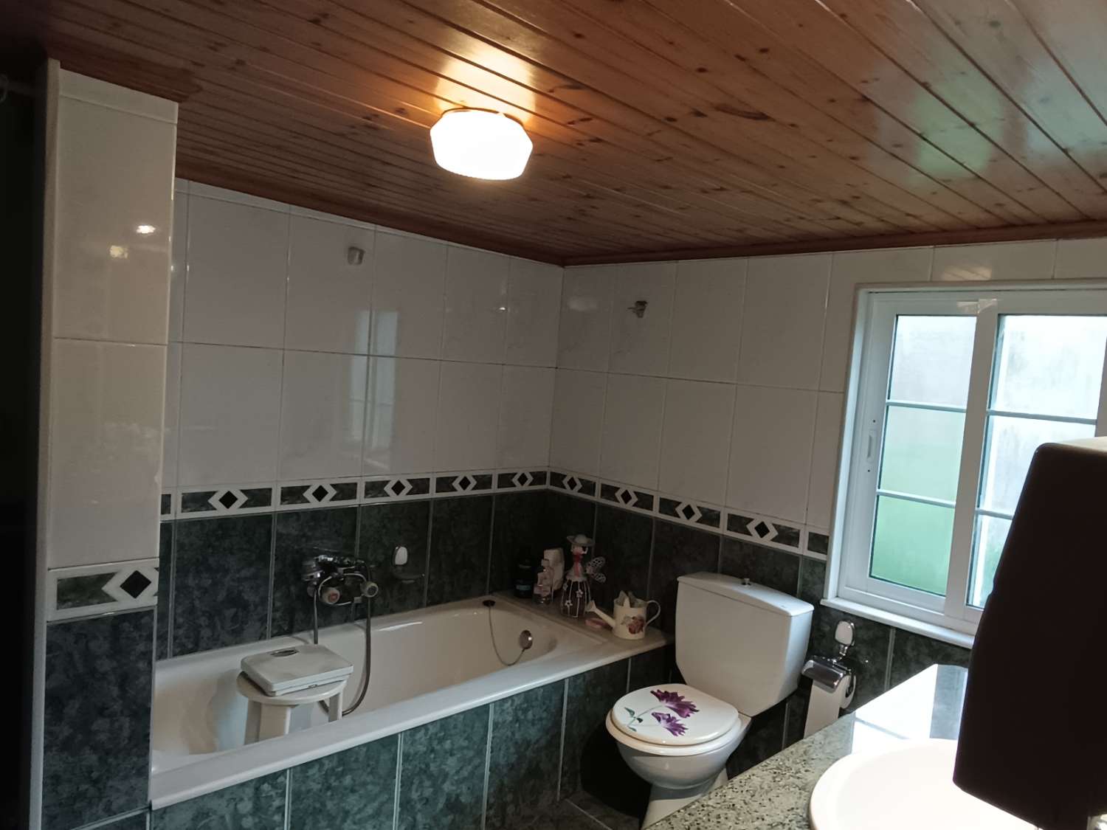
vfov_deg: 61.1
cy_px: 415
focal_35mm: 22
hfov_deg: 76.4
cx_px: 554
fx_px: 704
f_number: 2.2
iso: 336
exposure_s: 1/50
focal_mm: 1.65
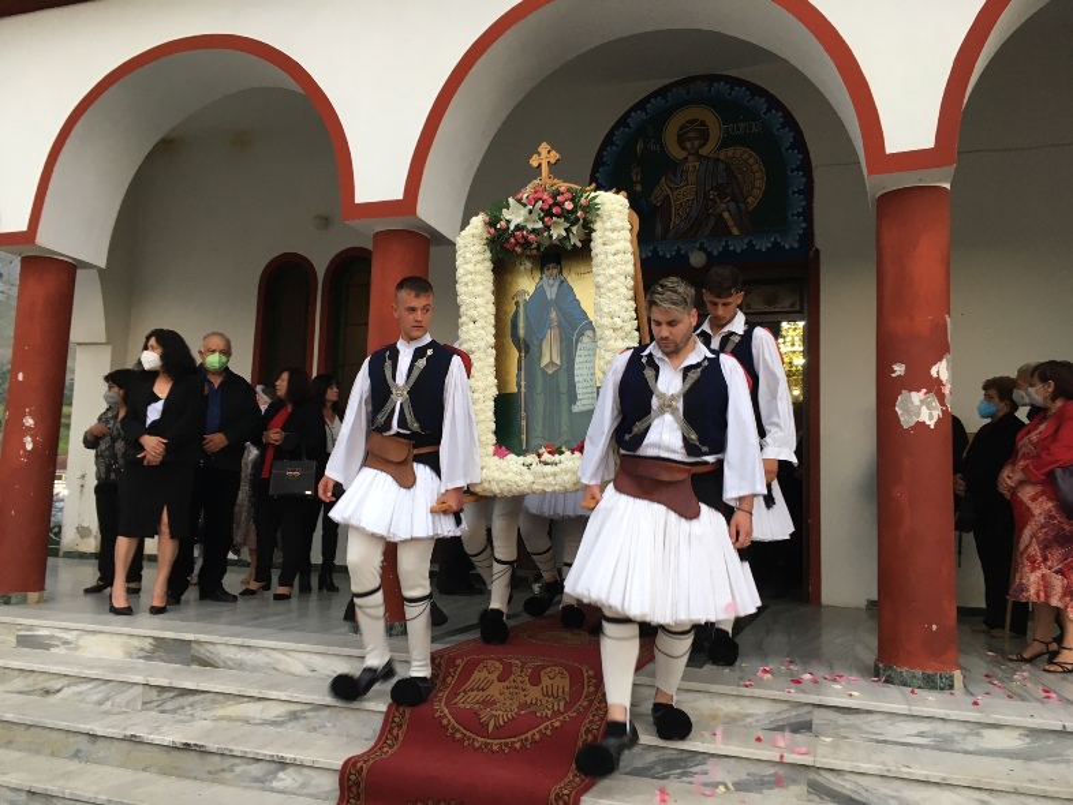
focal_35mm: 29
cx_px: 536
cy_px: 402
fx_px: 899
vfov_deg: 48.3
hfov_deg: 61.6
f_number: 2.2
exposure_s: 1/33
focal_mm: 4.15
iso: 64
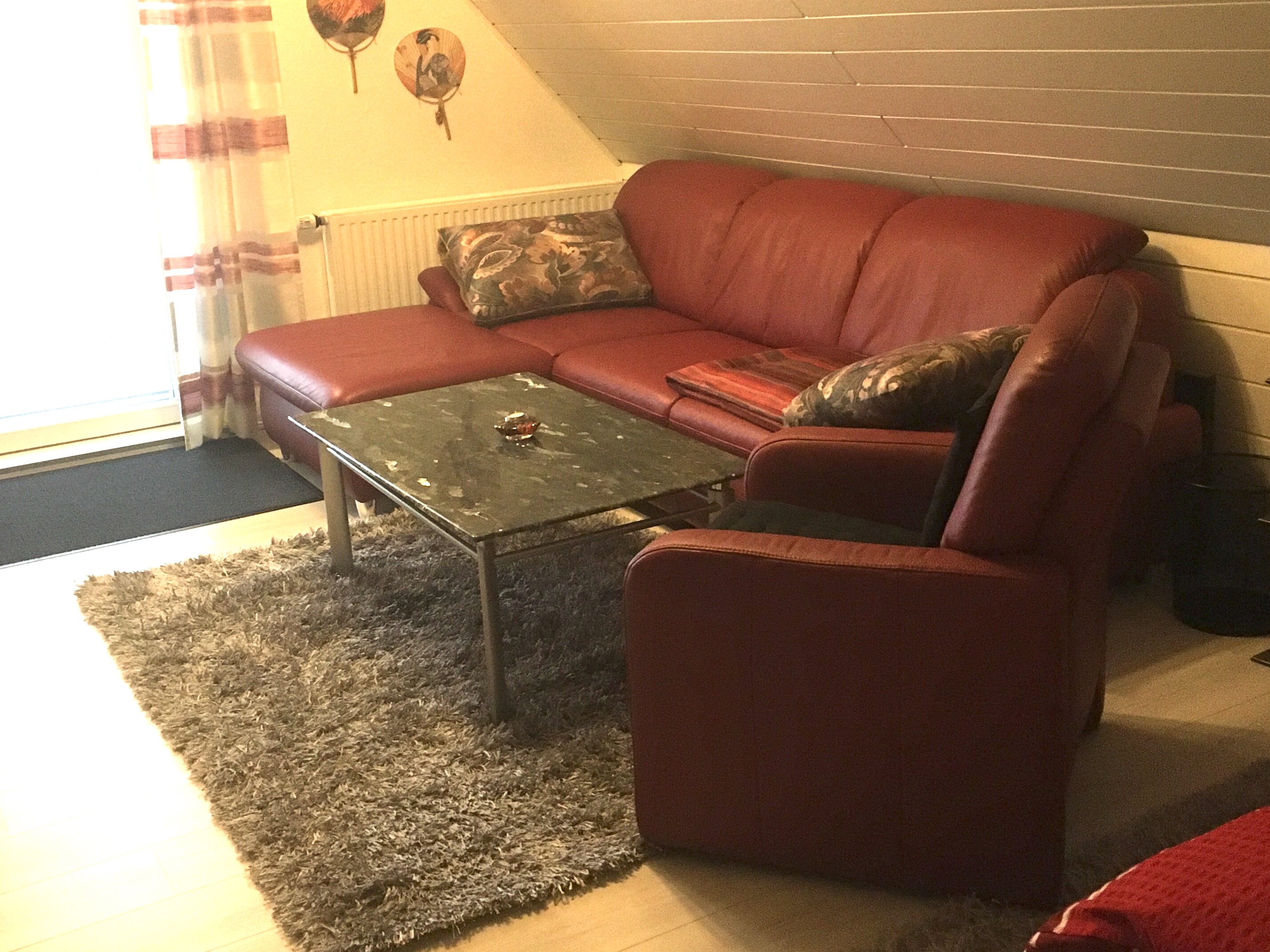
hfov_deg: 45.8
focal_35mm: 41
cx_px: 647
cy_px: 407
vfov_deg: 35.1
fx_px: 1504
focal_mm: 4.15
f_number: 2.2
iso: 200
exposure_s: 1/25
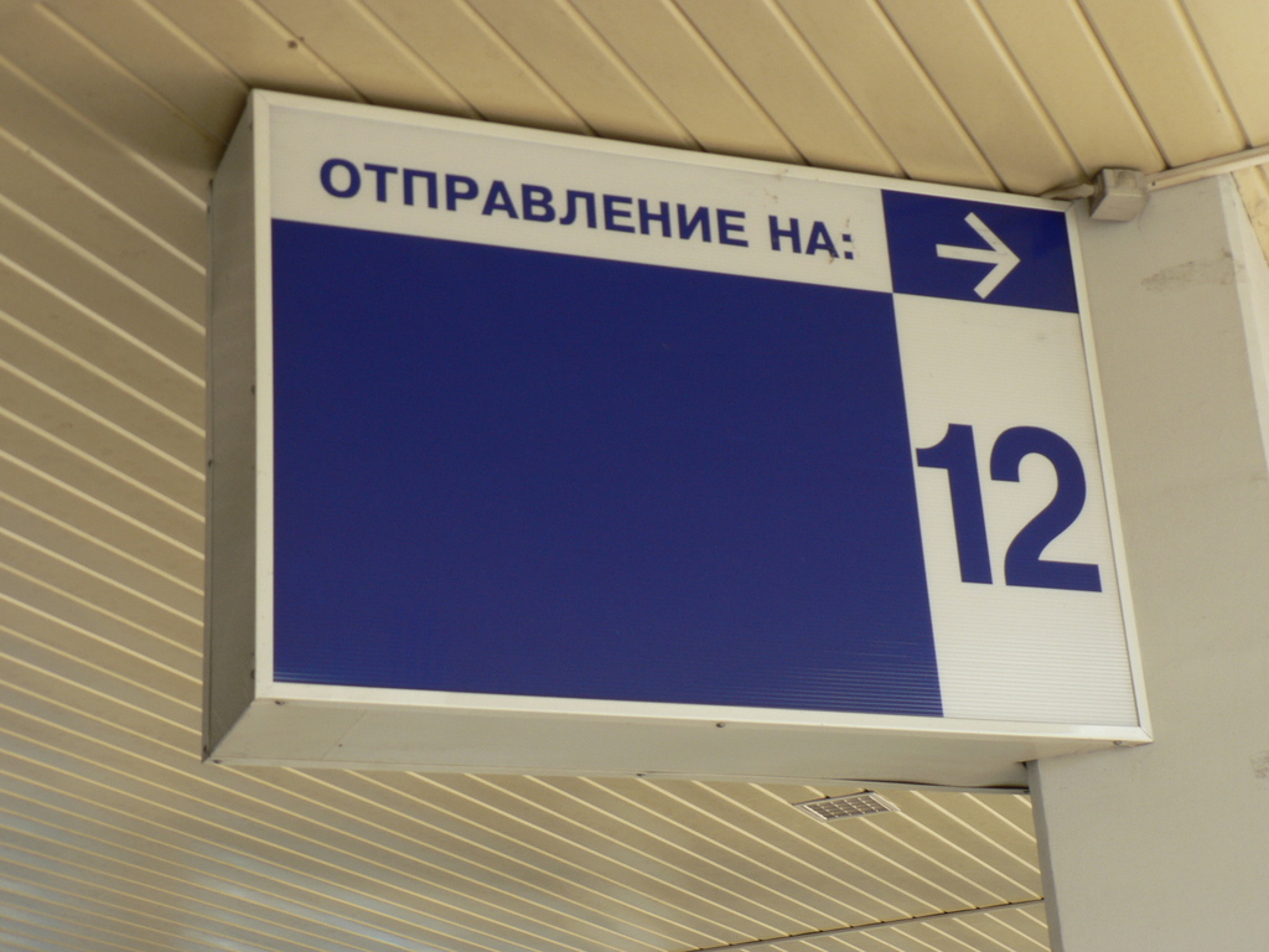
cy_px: 476
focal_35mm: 66
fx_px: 2420
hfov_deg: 29.4
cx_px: 634
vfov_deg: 22.3
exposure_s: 1/125
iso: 80
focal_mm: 11
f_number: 4
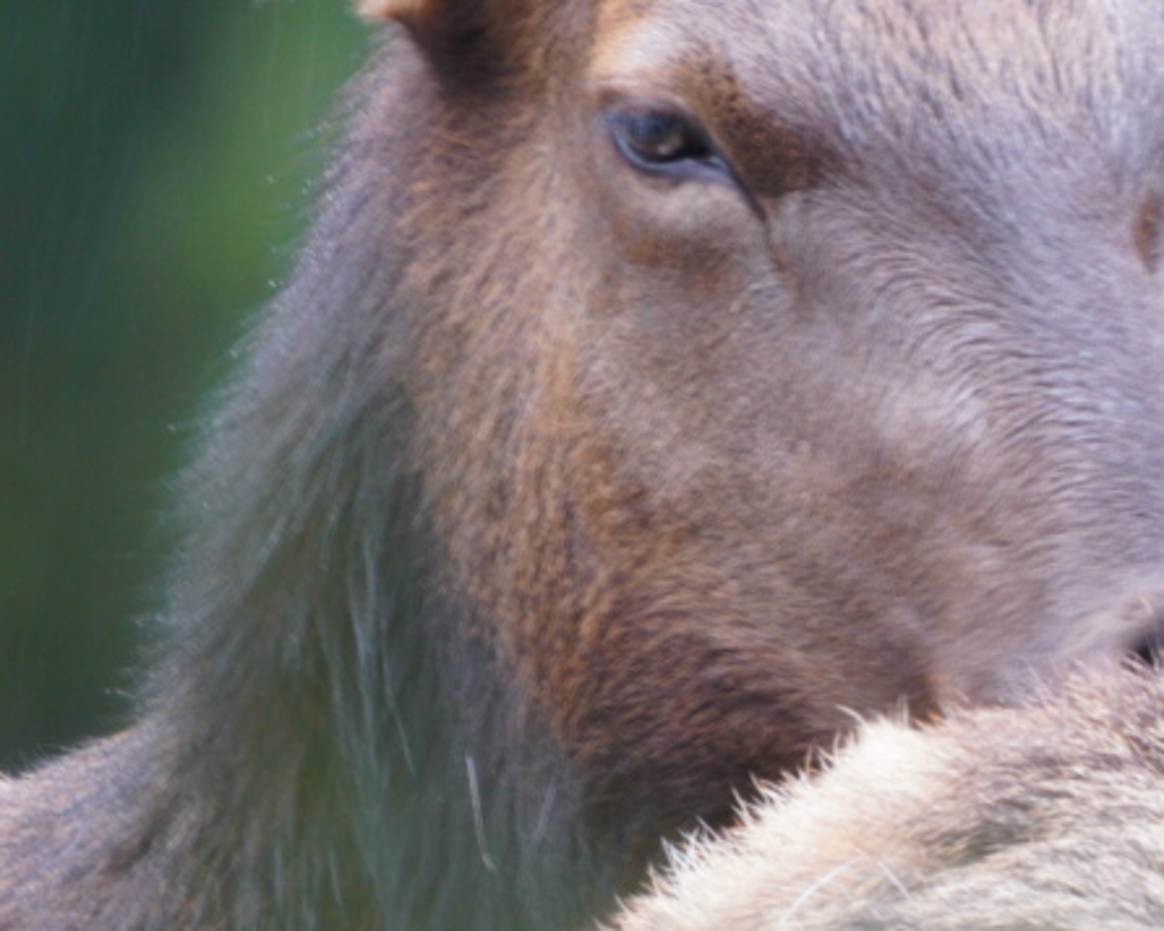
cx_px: 992
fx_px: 105474
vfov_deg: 0.5
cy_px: 600
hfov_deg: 0.6
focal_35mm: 3061
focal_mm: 600
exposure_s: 1/40
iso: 320
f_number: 6.3
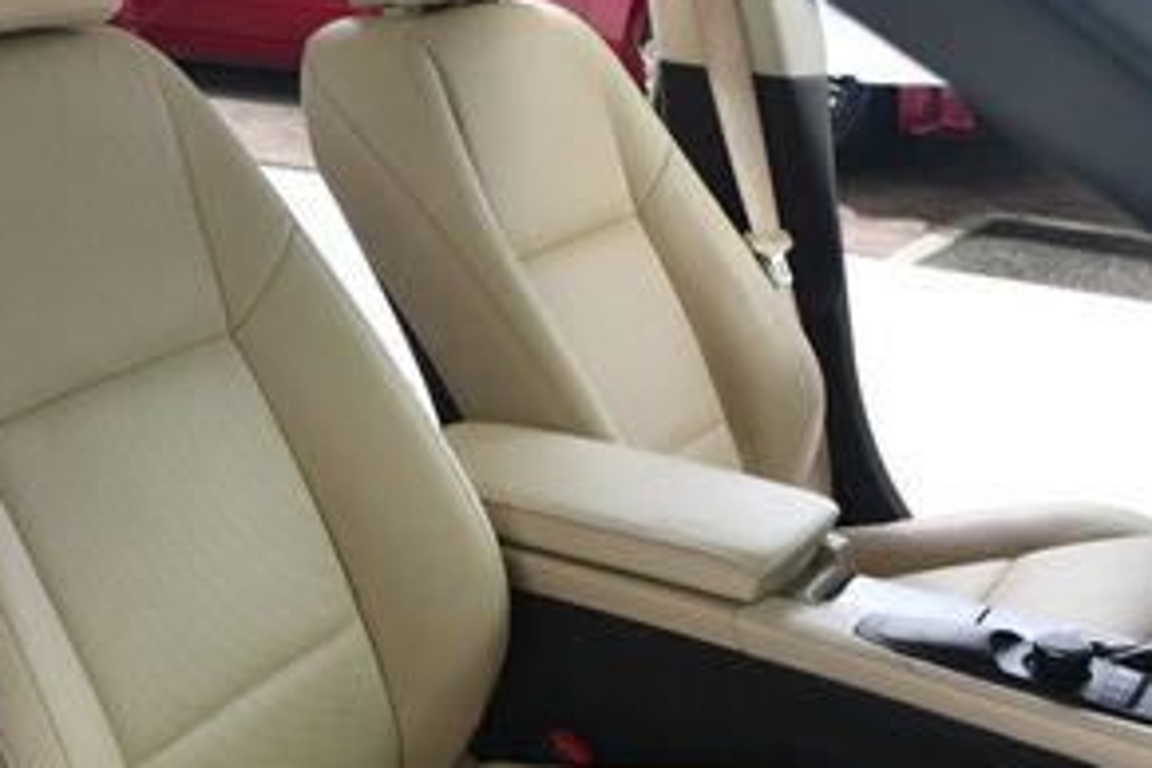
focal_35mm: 66
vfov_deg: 20.4
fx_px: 2112
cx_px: 574
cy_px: 629
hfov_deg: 30.5
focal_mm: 20
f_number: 7.1
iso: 100
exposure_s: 1/160
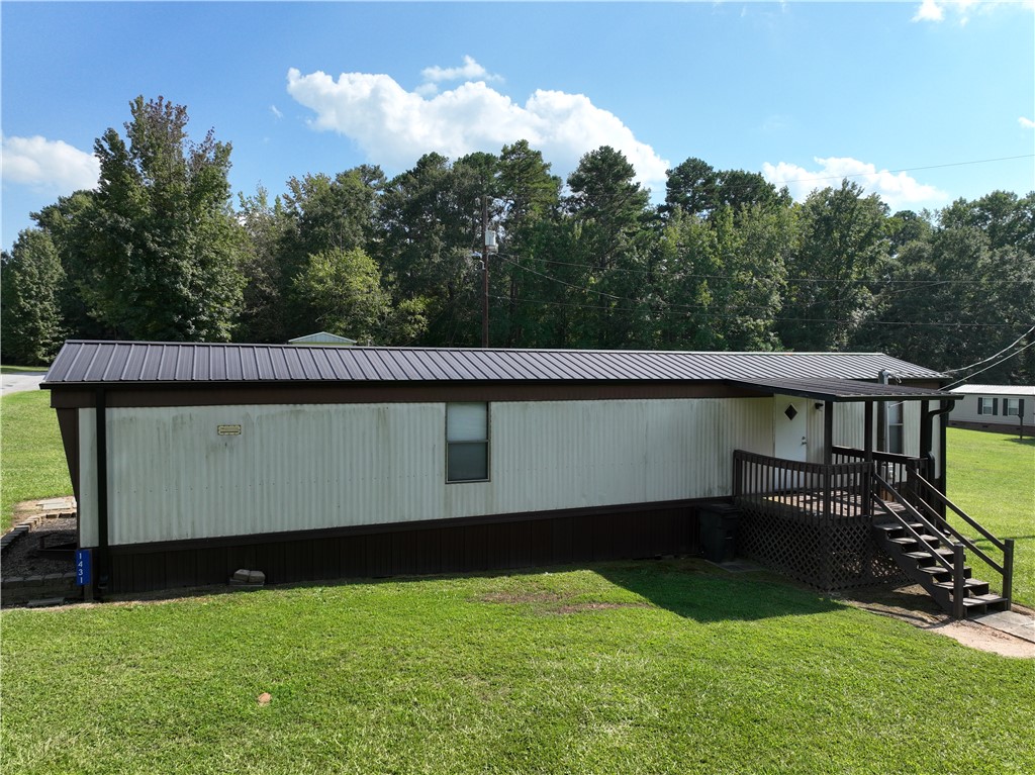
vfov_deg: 56.8
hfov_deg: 71.6
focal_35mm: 24
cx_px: 518
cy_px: 388
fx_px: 717
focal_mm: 12.29
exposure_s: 1/400
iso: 220
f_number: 2.8
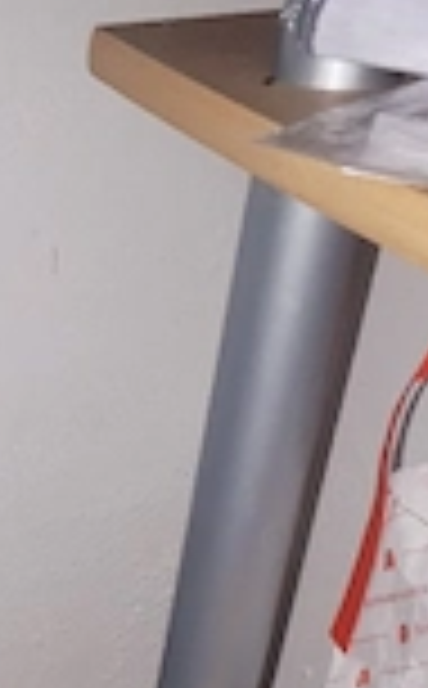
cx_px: -207
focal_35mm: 75
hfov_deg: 15.9
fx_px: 1406
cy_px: 859
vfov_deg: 24.5
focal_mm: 3.6
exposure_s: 1/33
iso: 100
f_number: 1.9
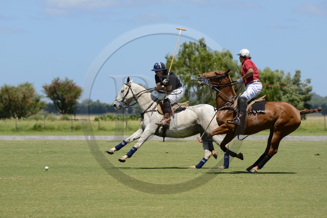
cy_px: 109
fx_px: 1816
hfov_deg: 10.3
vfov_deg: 6.9
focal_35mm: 200
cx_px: 164
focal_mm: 200
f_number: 6.3
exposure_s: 1/1000
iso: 200
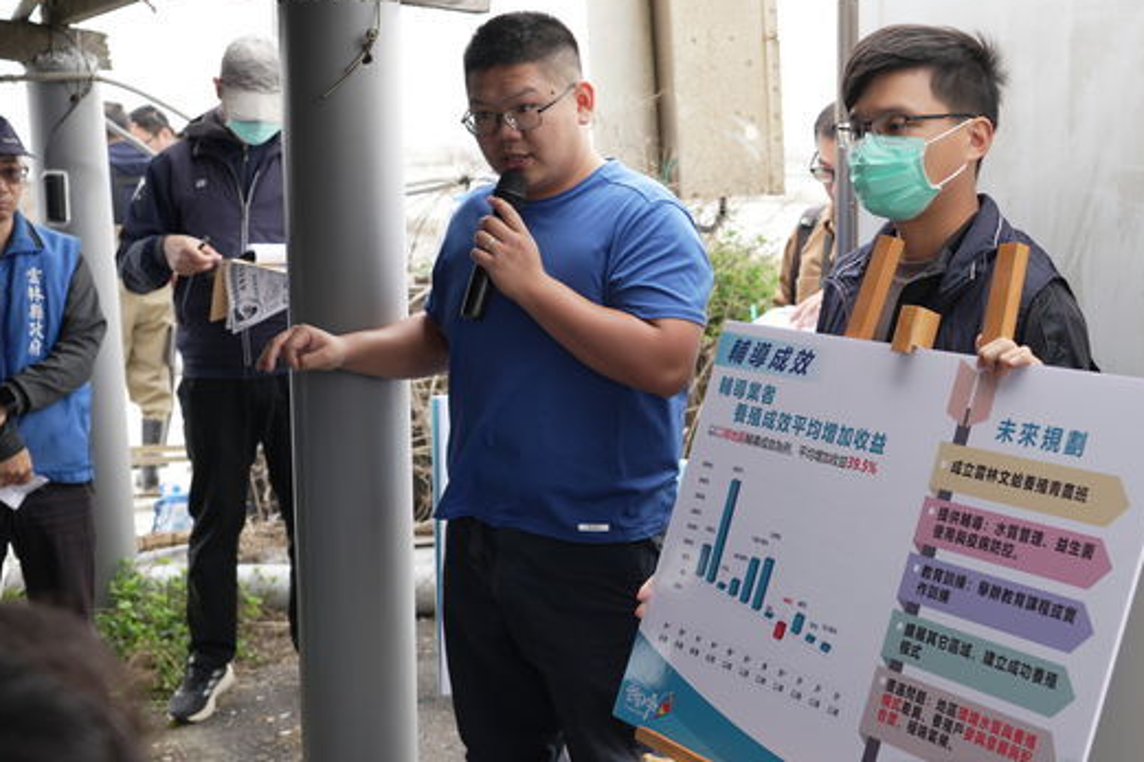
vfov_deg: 25.5
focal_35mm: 53
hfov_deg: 37.5
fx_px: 1684
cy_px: 393
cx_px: 635
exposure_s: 1/80
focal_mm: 46
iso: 100
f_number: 5
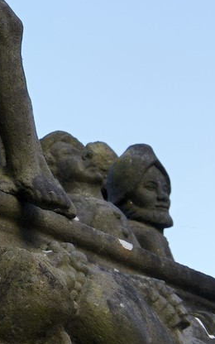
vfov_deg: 10.9
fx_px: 1763
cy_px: -79
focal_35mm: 188
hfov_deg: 6.4
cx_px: -409
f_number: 8
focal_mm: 48
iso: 200
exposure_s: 1/100
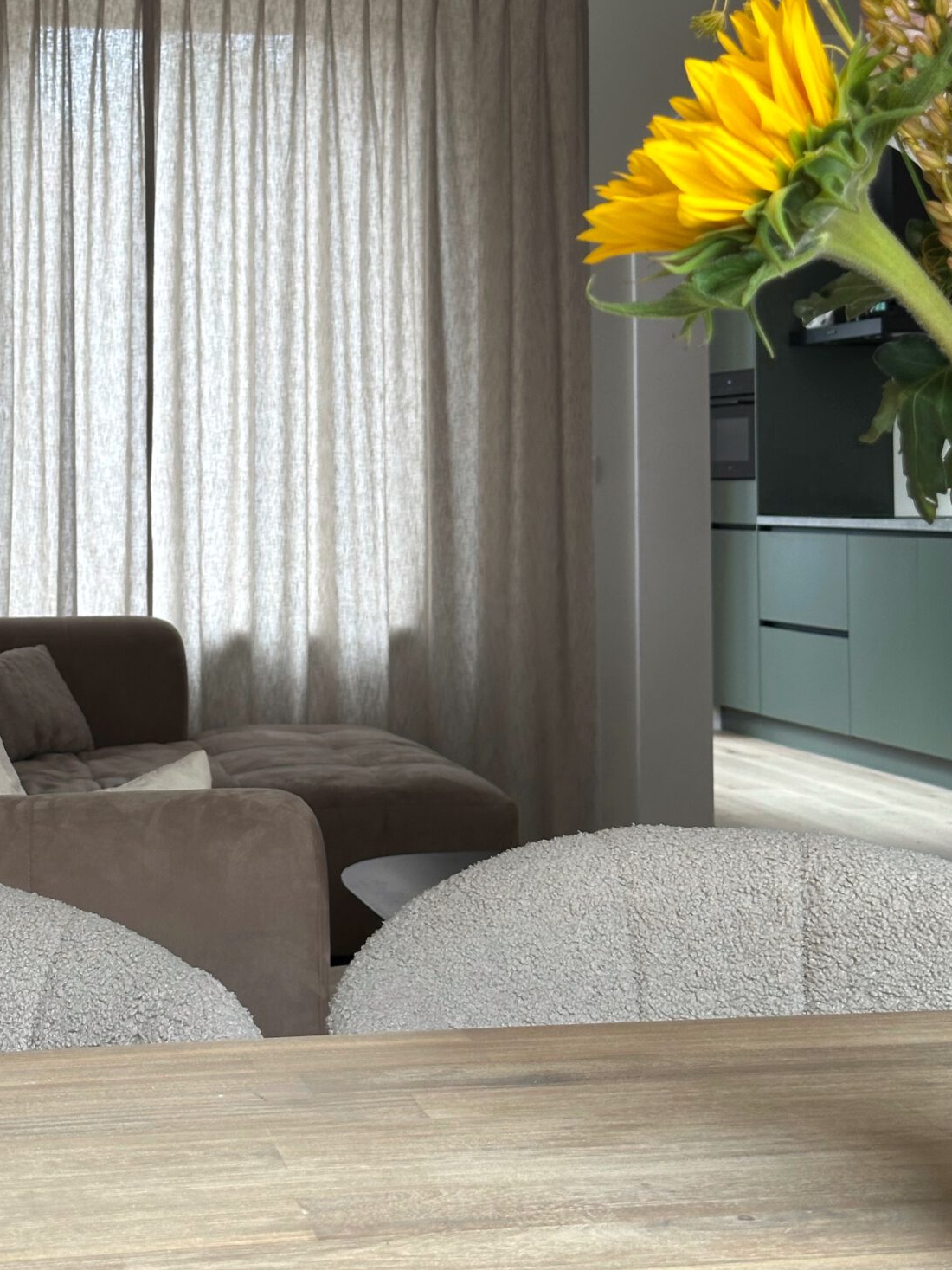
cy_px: 427
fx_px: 2457
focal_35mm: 67
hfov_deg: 21.9
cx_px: 349
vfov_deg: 28.8
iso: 80
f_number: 1.78
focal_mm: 6.86
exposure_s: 1/100
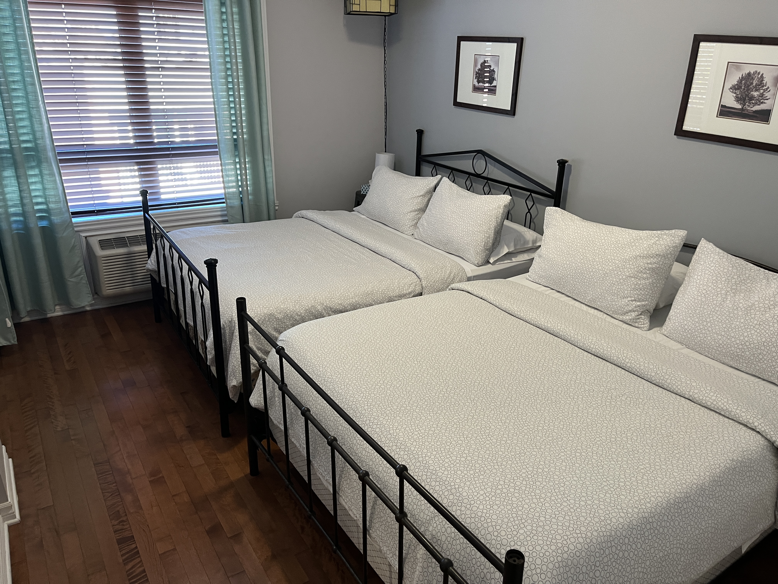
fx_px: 584
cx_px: 389
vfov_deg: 53.1
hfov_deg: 67.3
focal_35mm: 26
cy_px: 292
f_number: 1.6
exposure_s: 1/60
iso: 160
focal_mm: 5.1
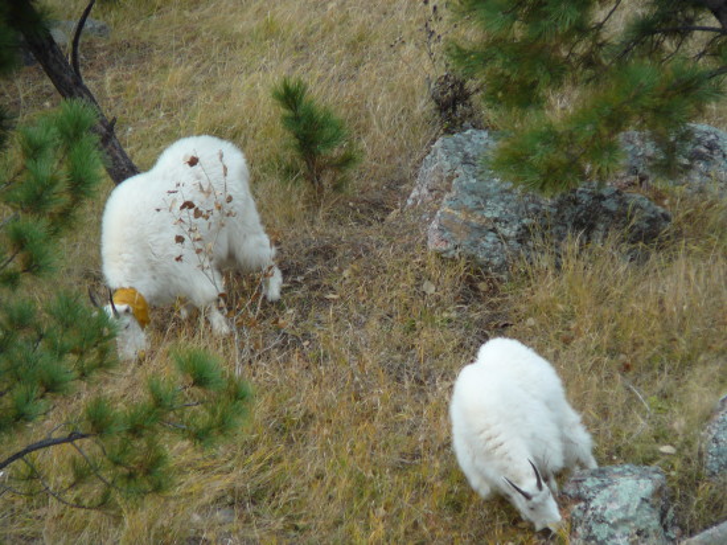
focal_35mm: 350
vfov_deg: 4.2
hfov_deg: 5.7
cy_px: 272
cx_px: 364
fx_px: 7347
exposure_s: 1/160
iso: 80
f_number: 4.2
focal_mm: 52
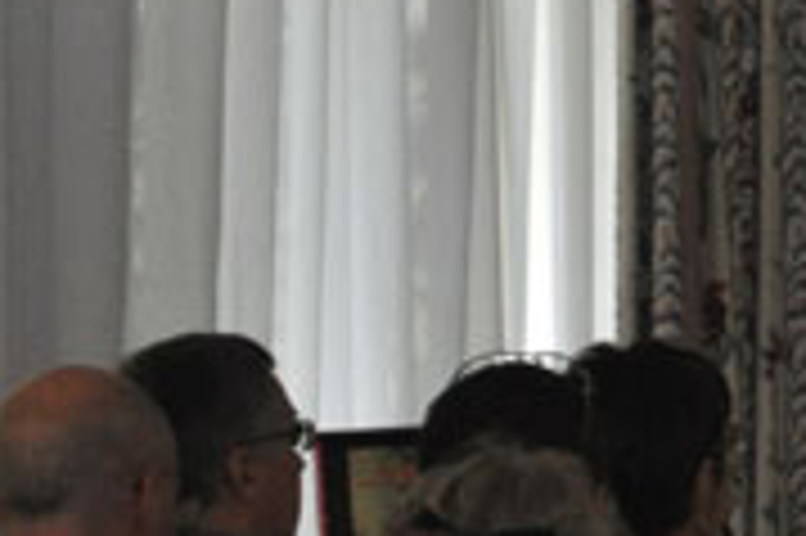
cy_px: 124
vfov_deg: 3.7
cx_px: 1725
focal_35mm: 369
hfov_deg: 5.4
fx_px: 8259
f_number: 5.6
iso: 800
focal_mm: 55
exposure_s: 1/60
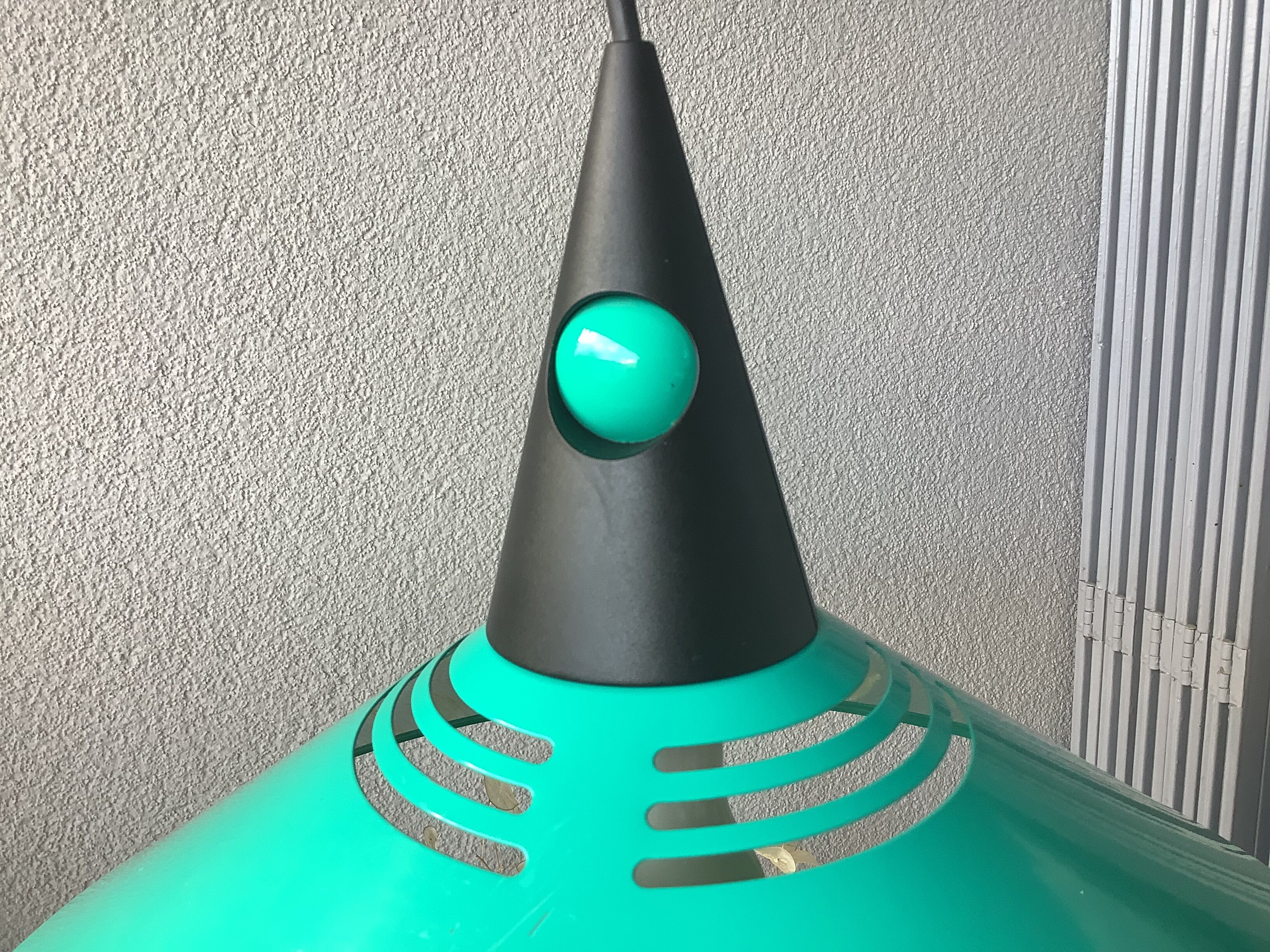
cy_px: 476
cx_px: 635
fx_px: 1137
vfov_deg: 45.4
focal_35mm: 31
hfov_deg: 58.4
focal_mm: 3.3
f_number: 2.4
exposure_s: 1/60
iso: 64
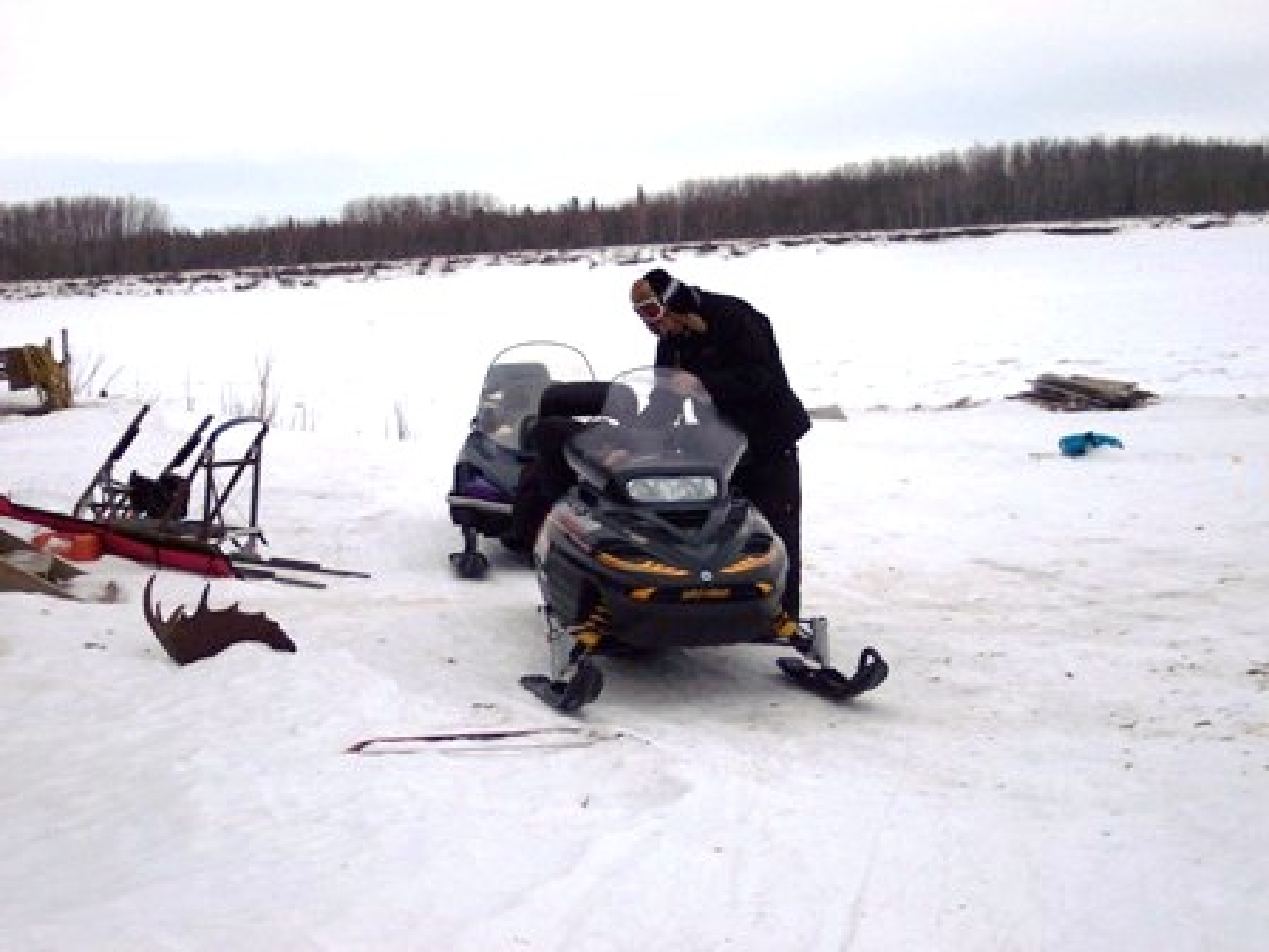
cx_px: 634
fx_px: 2310
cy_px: 476
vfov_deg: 23.3
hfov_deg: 30.7
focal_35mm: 63
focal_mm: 13.3
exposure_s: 1/350
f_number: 3.4
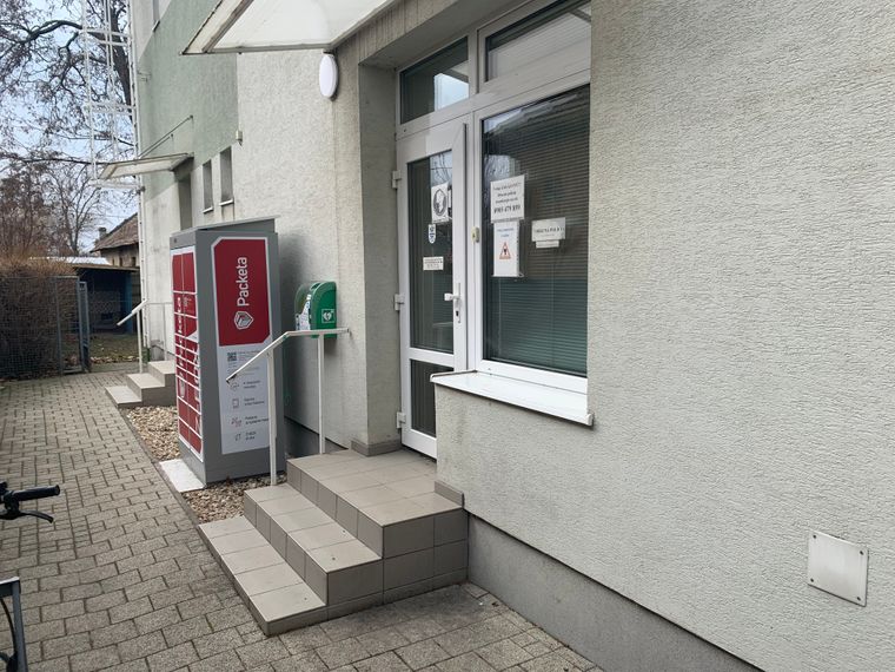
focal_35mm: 26
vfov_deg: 53.1
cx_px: 448
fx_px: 672
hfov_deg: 67.3
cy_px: 336
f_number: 1.8
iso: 25
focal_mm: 4.25
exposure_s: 1/701
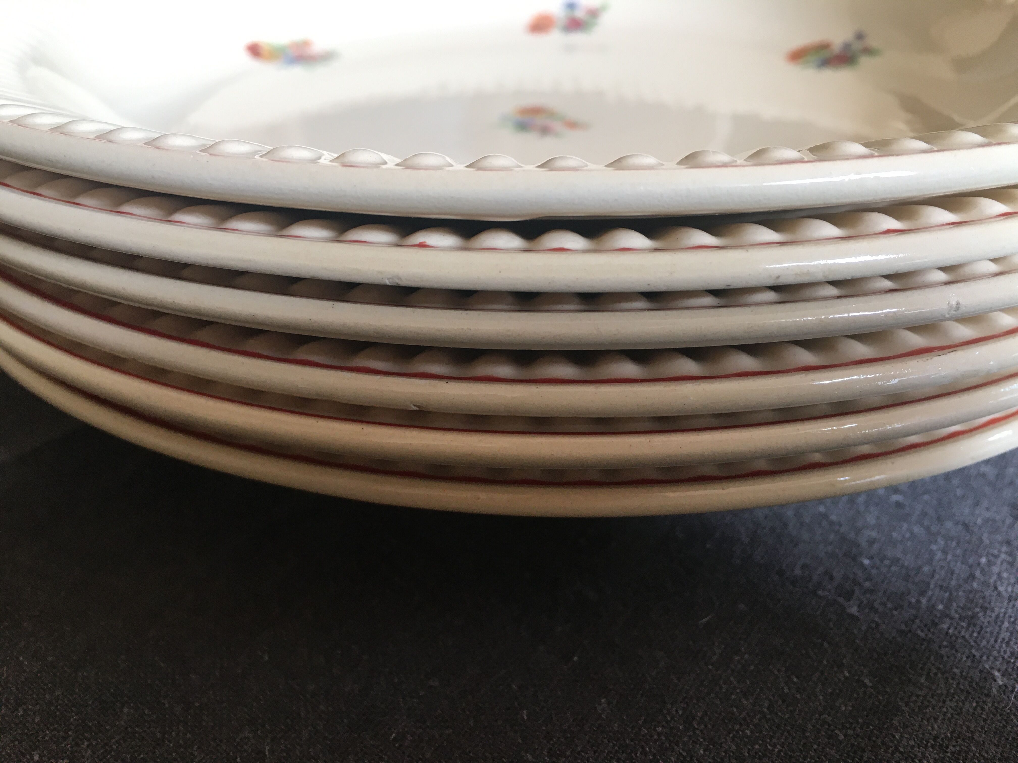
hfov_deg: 61.7
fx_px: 853
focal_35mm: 29
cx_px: 509
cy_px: 382
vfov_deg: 48.2
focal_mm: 4.15
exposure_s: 1/33
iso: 40
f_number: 2.2
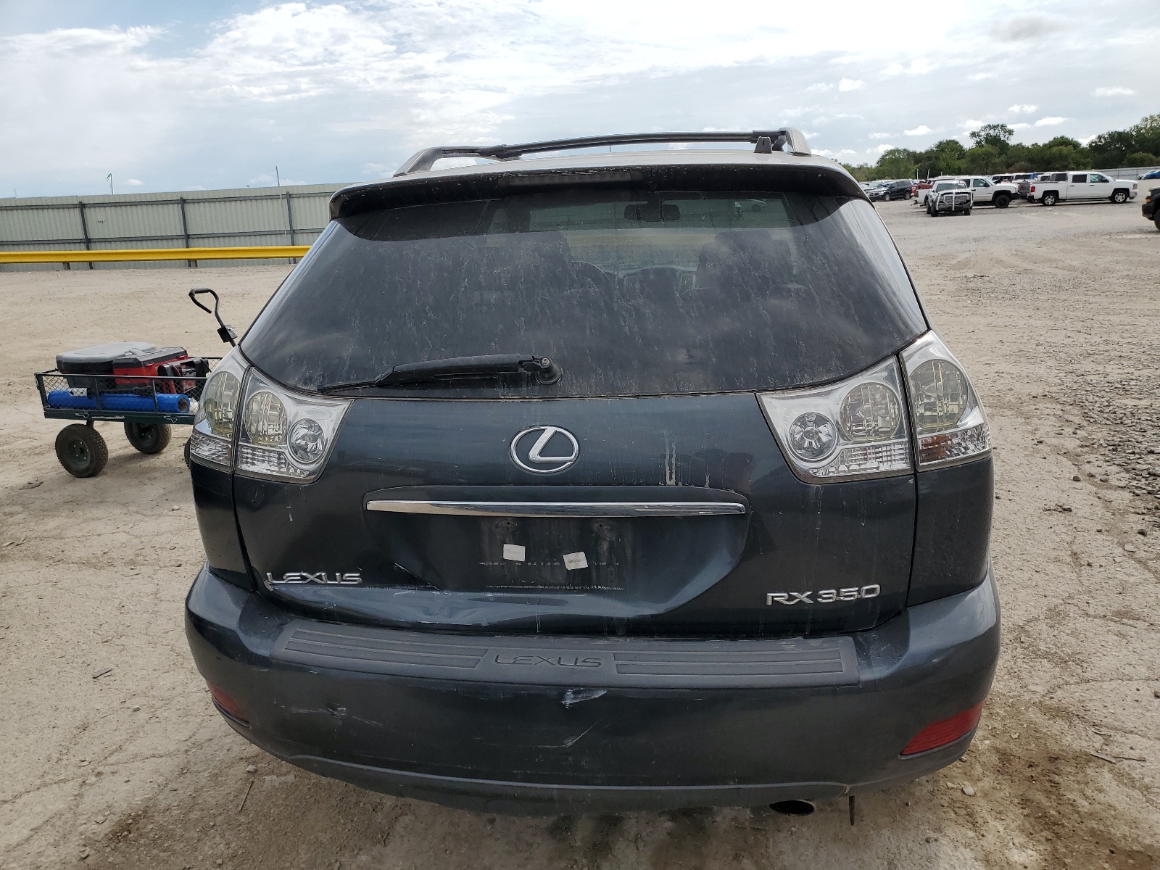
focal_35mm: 26
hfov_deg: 67.3
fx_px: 871
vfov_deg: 53.1
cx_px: 580
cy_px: 435
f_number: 1.5
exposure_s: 1/3333
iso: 50
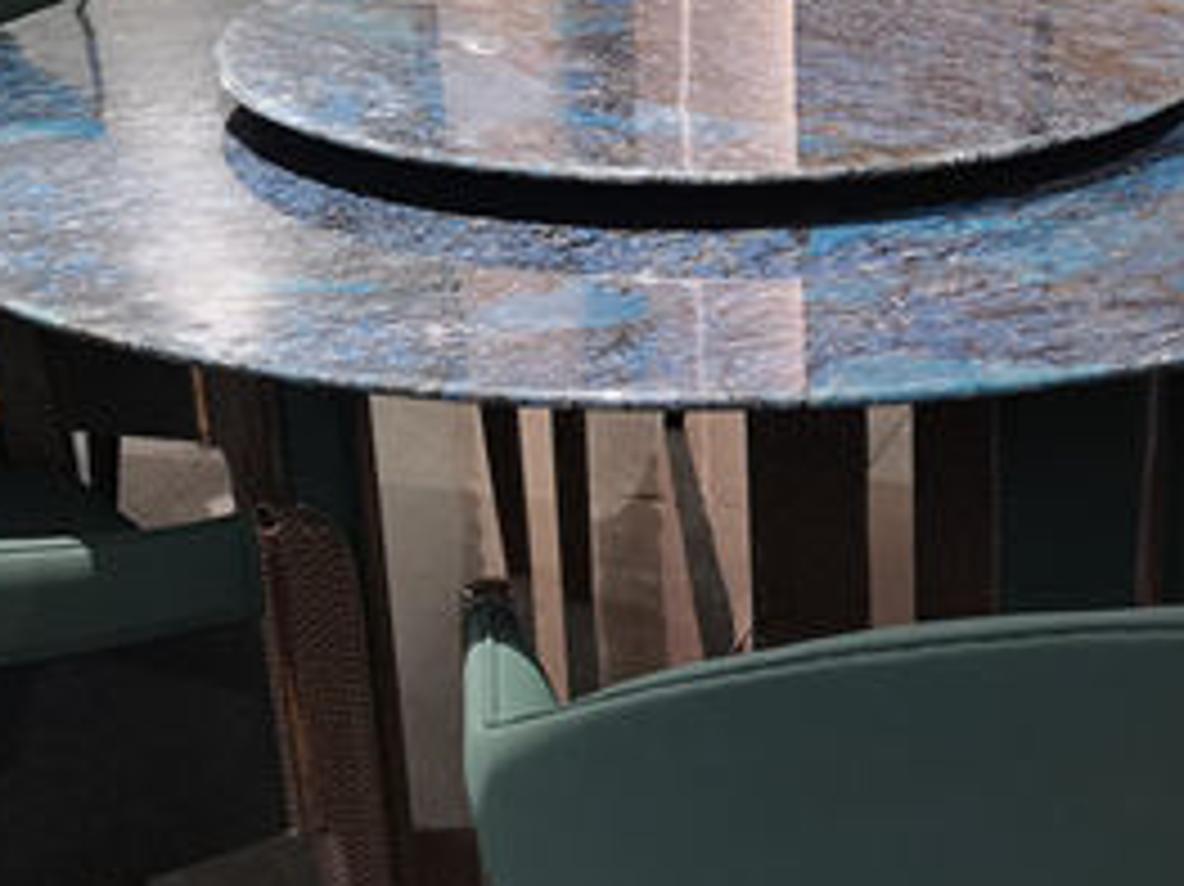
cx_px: 981
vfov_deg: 18.6
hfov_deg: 24.3
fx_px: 2701
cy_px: 526
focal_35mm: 79
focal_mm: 5.58
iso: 250
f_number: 1.8
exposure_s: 1/50
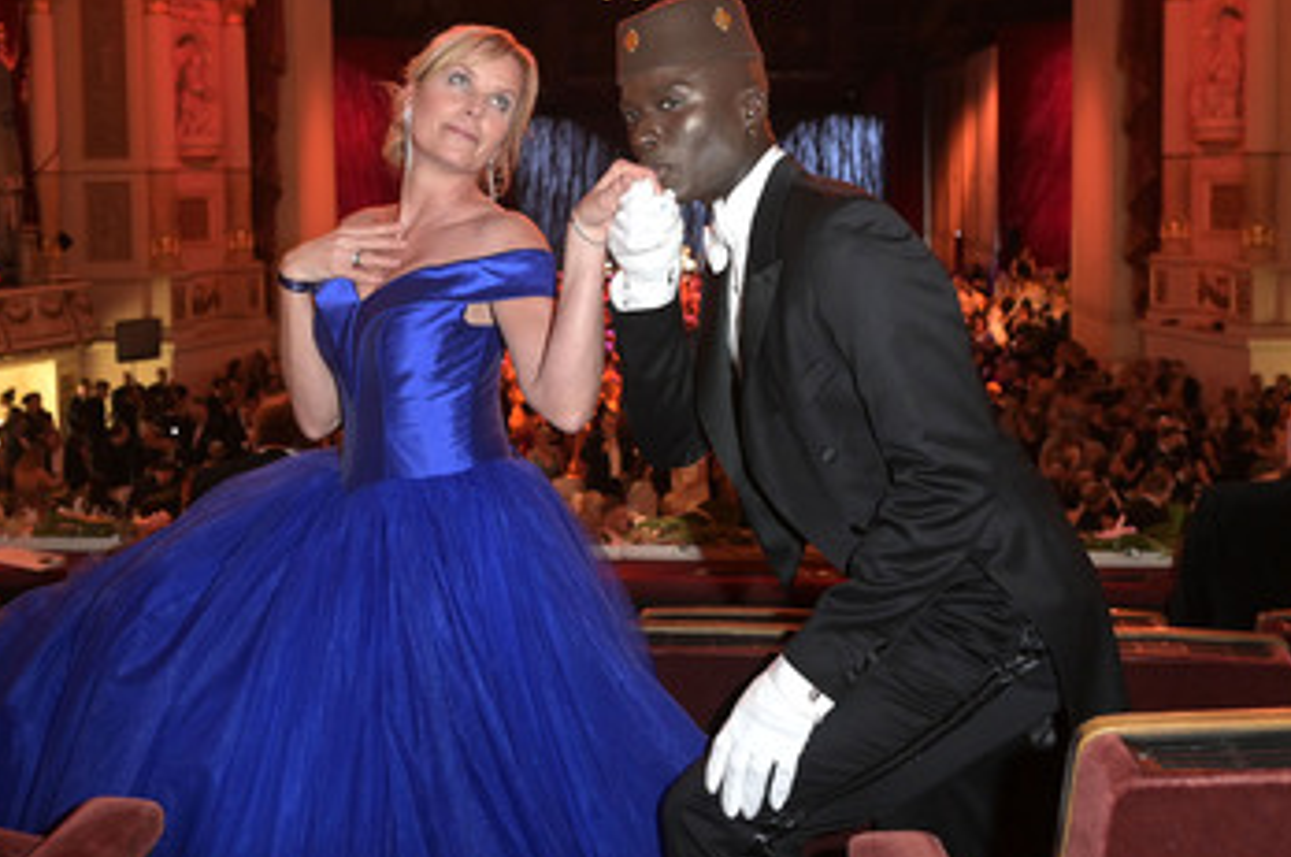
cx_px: 543
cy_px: 371
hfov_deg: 54.3
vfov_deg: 37.7
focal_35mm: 35
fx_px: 1253
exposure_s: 1/80
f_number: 5
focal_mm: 27
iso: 4000
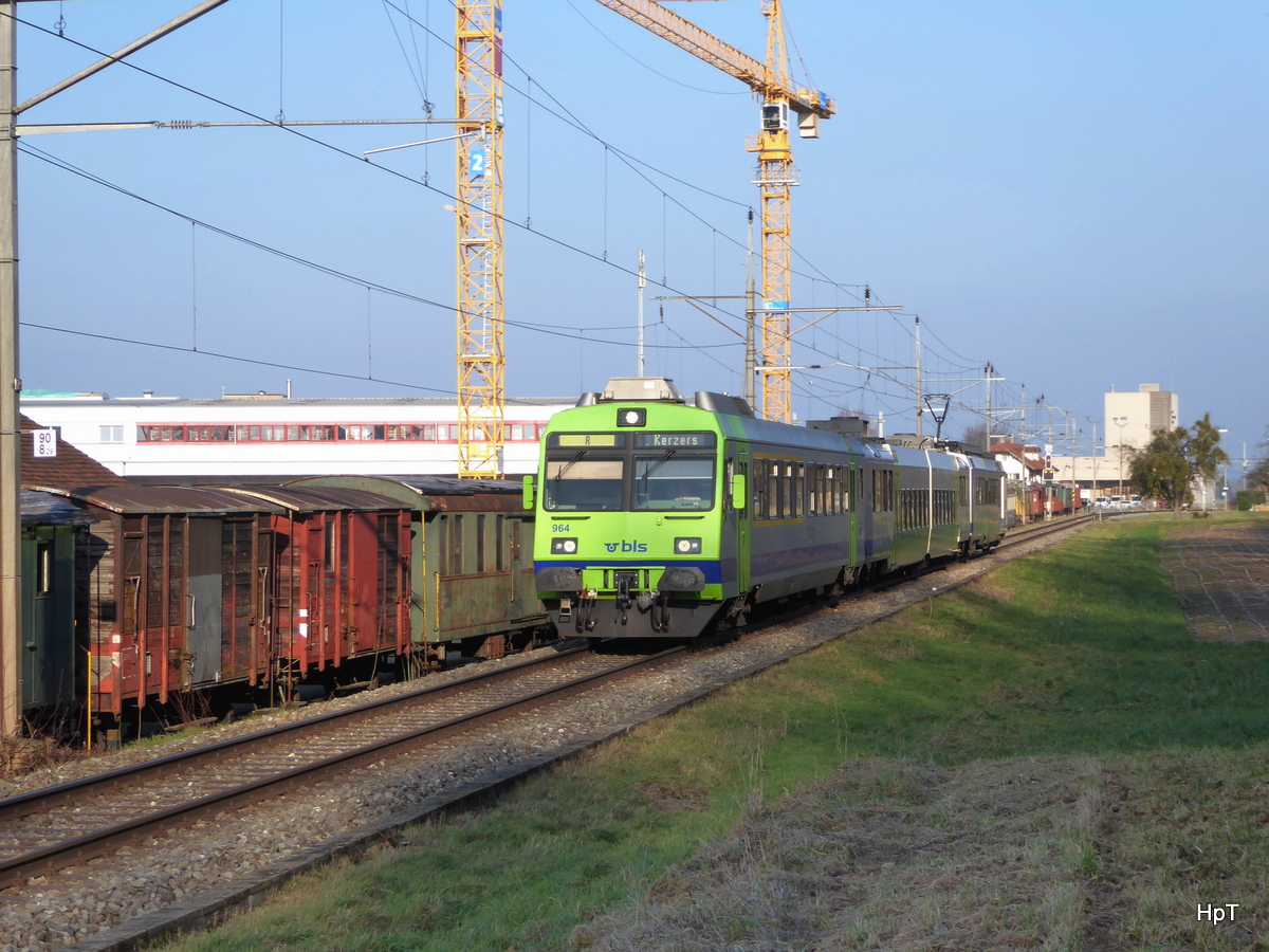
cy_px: 476
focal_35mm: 98
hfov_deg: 20.0
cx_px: 634
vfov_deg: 15.1
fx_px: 3593
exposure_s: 1/200
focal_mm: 16.1
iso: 125
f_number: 4.9
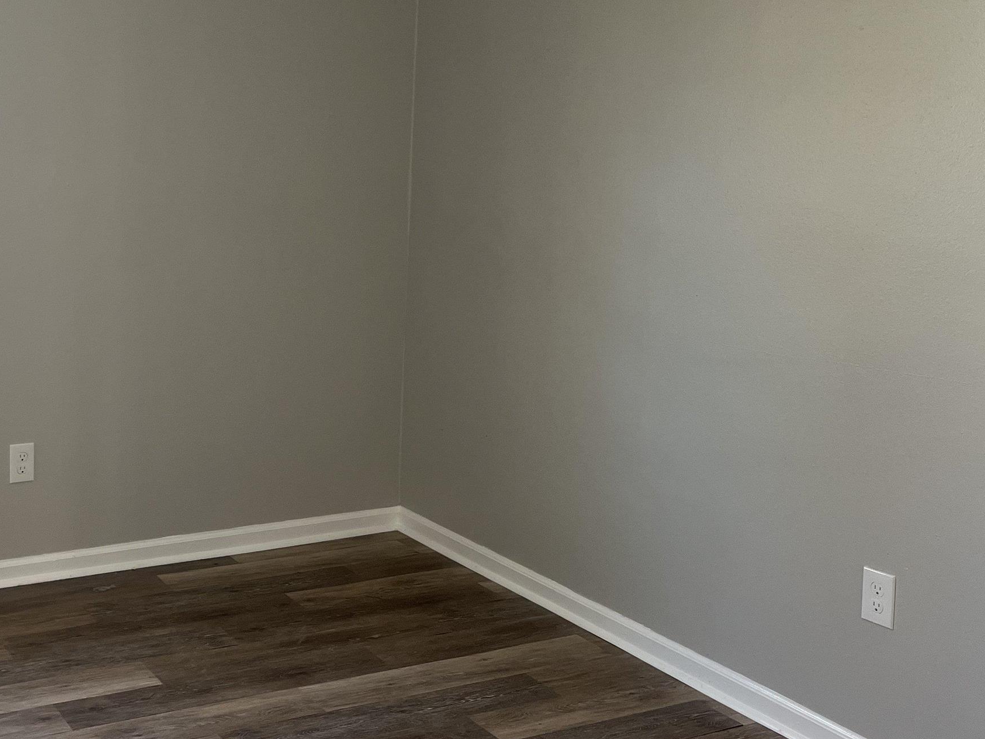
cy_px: 254
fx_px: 1309
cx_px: 225
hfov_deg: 39.9
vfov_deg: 31.3
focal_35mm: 46
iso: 125
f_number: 1.5
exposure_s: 1/121
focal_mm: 5.7
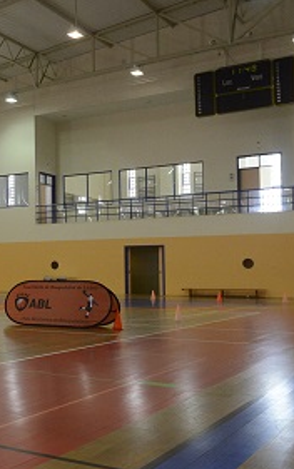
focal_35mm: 50
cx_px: -99
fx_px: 640
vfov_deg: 40.3
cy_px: 250
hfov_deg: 22.8
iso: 4500
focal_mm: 23
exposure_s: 1/400
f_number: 5
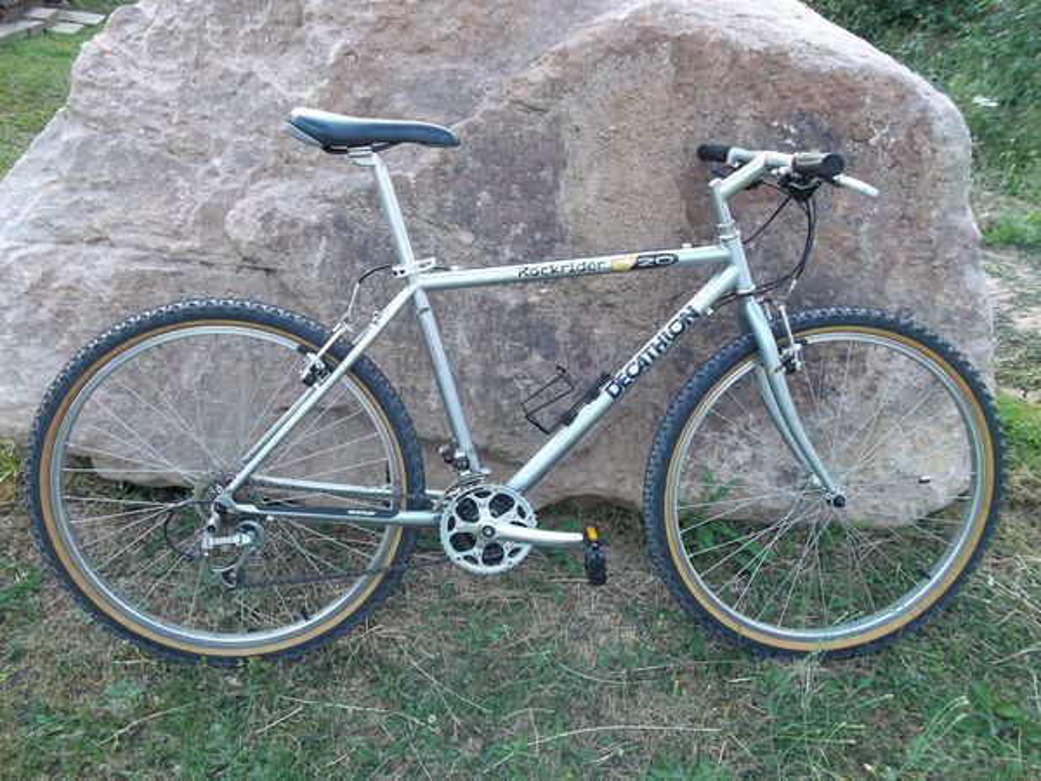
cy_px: 390
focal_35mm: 32
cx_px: 520
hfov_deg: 56.8
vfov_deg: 44.2
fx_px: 962
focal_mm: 5.7
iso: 80
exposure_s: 1/125
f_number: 2.9
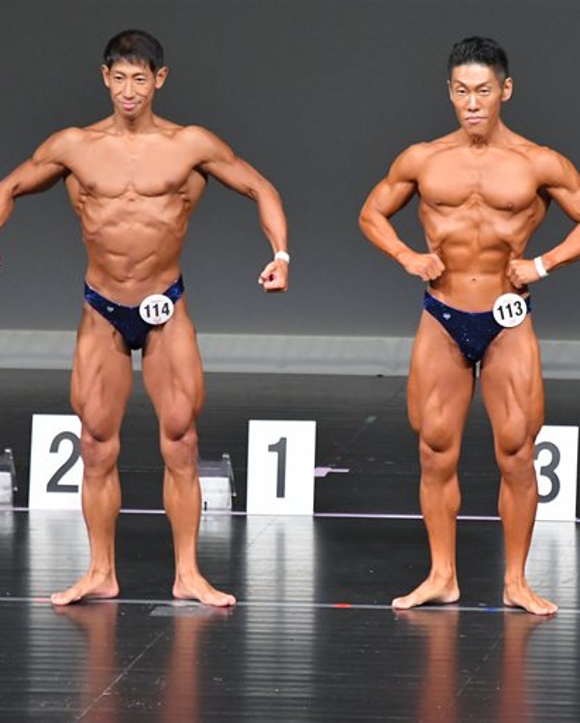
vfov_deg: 4.3
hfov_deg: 3.5
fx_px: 9561
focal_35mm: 446
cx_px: 407
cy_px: 362
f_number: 5.6
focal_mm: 210
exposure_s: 1/400
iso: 5000
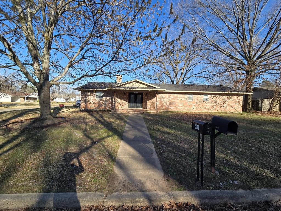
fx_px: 106
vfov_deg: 89.9
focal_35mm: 13
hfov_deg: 106.2
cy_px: 106
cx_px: 140
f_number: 2.2
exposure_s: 1/965
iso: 50
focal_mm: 2.2
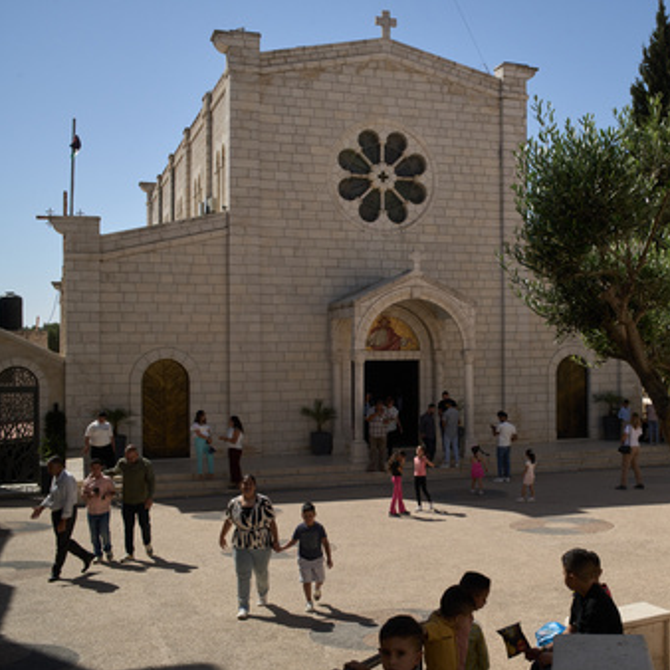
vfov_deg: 37.6
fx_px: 985
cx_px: 490
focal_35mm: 45
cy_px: 336
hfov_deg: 36.8
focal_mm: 35
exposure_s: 1/500
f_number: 14
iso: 500
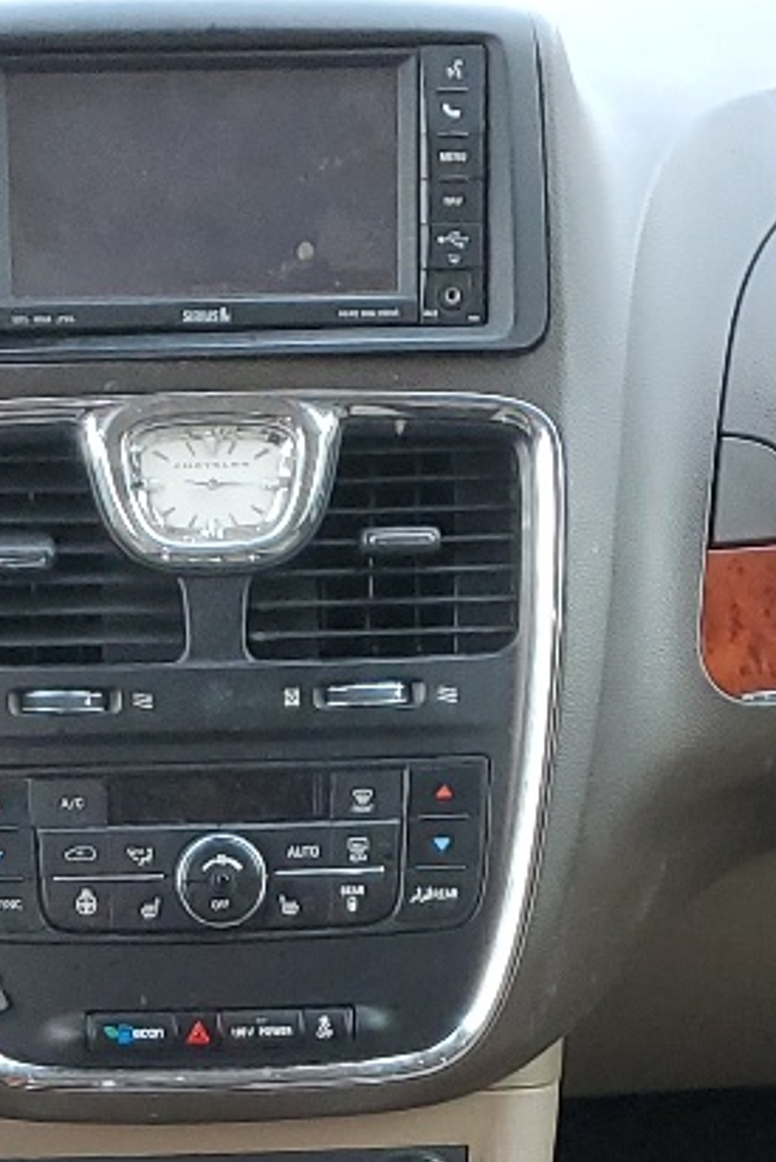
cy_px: 1591
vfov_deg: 17.9
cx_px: 96
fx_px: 3392
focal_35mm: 105
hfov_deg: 13.0
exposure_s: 1/120
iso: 93
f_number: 1.5
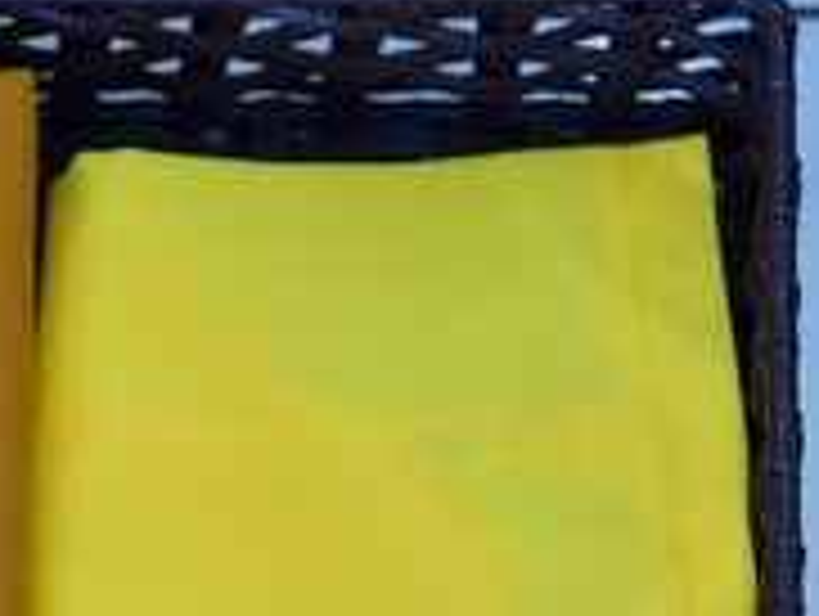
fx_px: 8529
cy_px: 769
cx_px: -284
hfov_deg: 5.5
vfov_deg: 4.1
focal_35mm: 360
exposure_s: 1/50
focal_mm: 105
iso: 800
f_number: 4
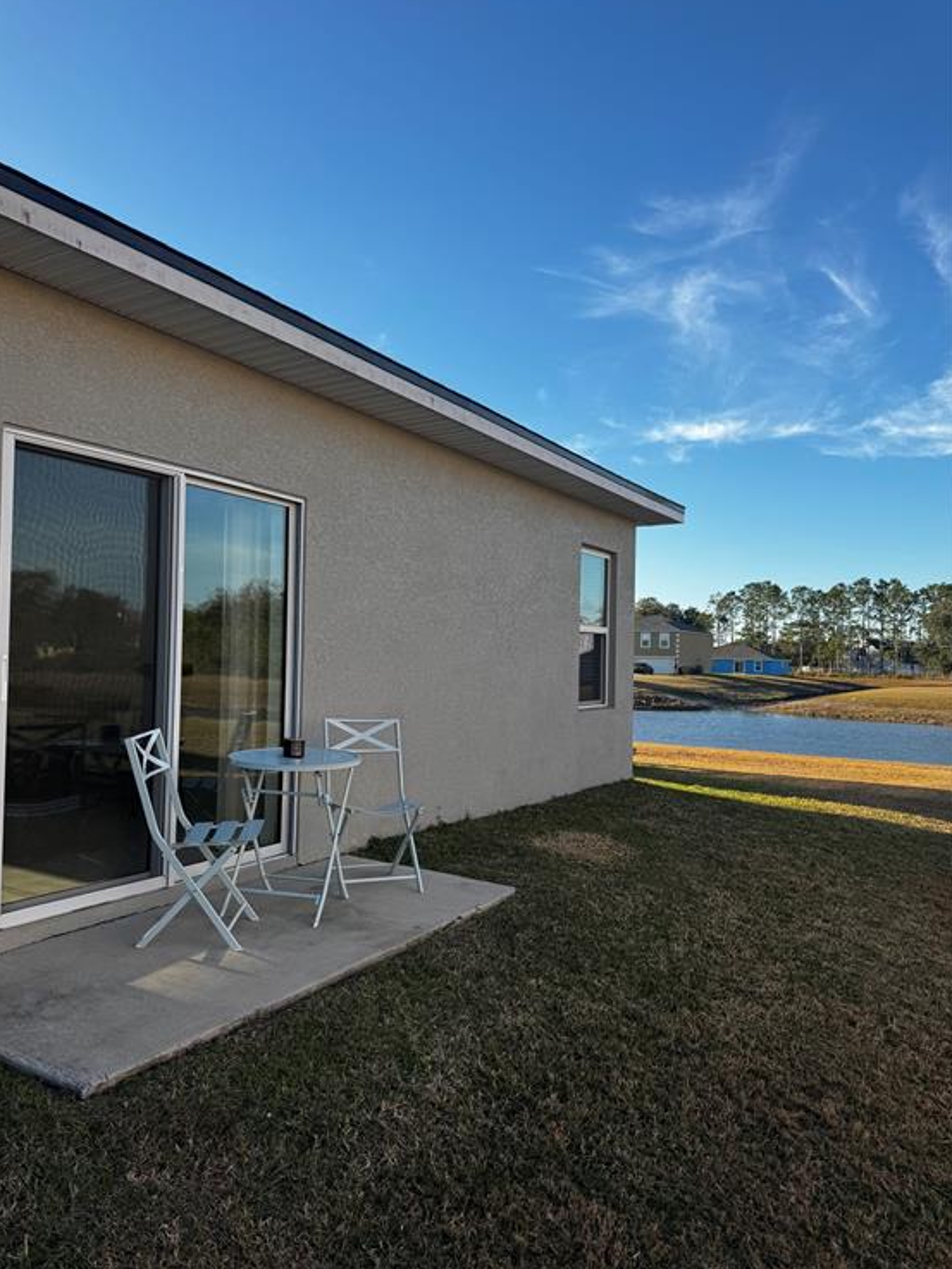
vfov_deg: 69.4
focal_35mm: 25
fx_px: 916
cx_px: 461
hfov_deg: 54.9
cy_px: 641
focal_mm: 6.76
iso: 80
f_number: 1.78
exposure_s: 1/2041
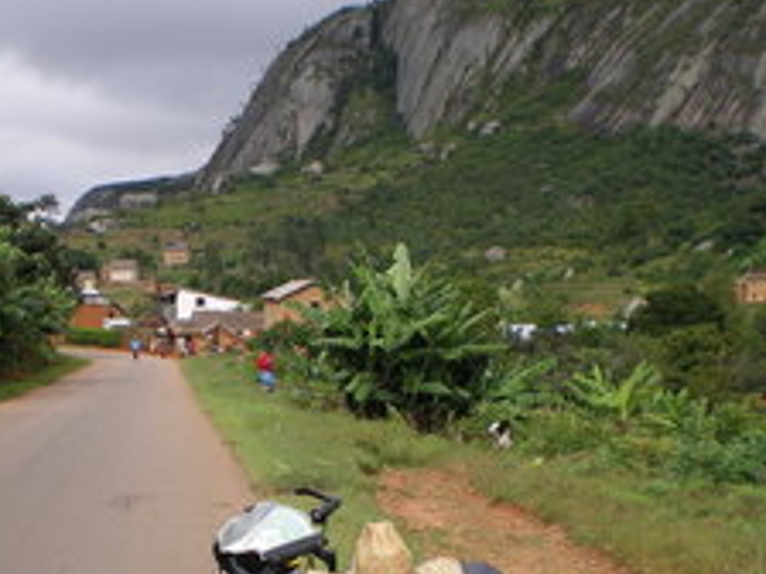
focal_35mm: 76
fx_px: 1682
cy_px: 359
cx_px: 212
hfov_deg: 25.4
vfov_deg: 19.4
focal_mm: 6.3
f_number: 4.6
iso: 64
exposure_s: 1/250
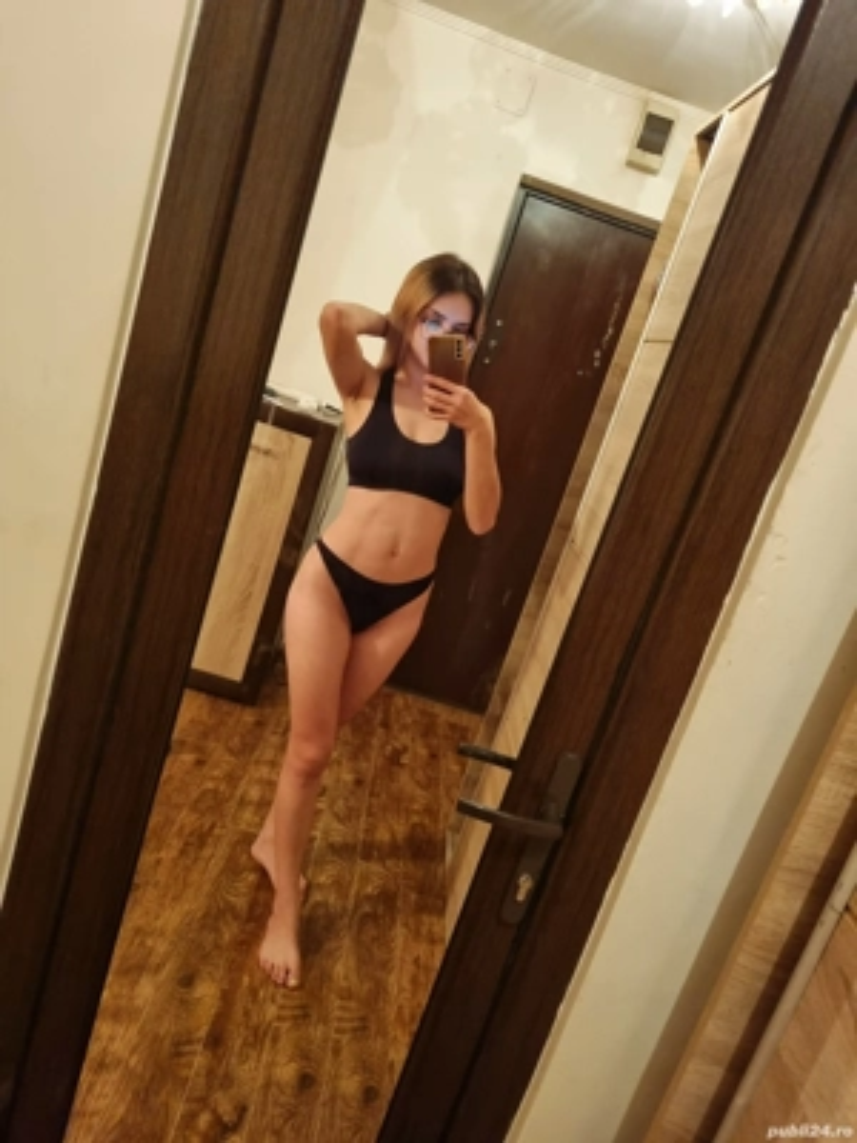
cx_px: 428
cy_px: 572
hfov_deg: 53.1
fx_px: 858
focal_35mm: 26
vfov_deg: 67.3
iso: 1250
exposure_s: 1/25
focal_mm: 5.4
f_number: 1.8
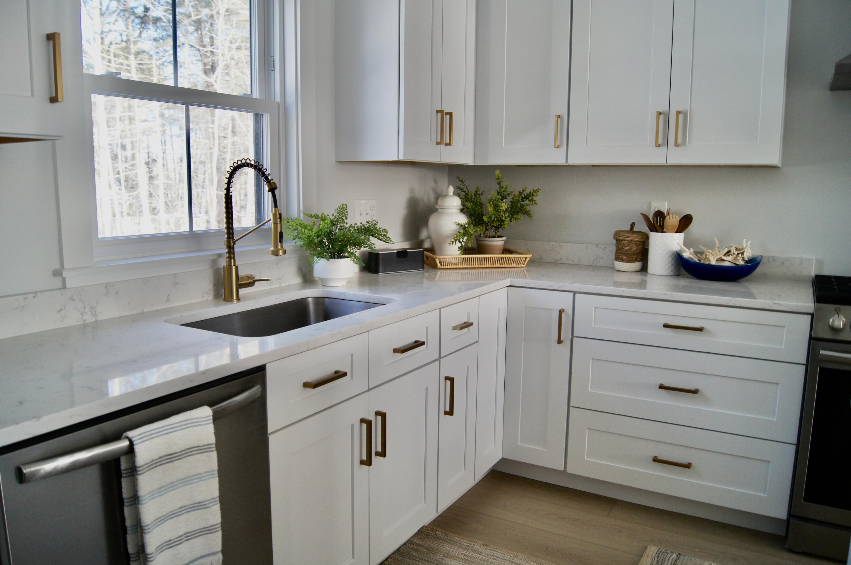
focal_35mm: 27
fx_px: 638
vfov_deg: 47.8
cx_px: 426
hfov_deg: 67.4
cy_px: 282
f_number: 4
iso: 500
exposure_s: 1/160
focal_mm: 18
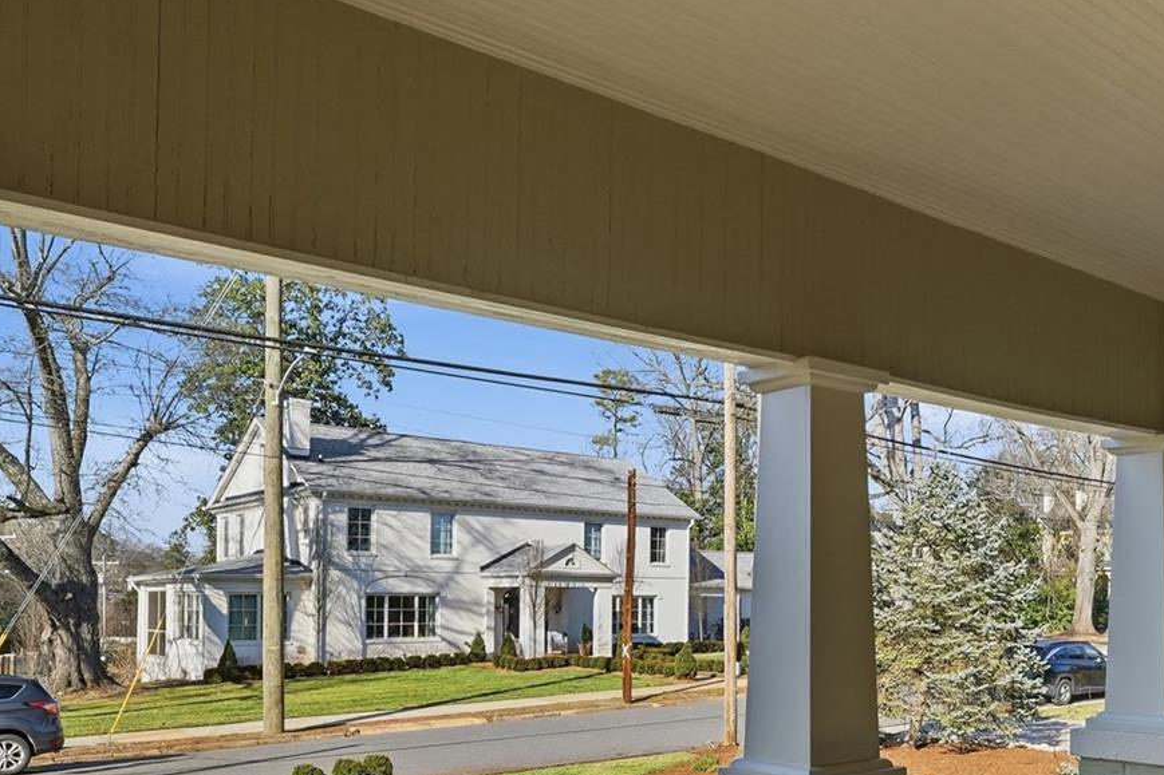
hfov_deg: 55.2
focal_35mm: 33
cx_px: 836
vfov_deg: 38.9
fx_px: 1067
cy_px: 584
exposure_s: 1/800
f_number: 9
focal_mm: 14
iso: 250
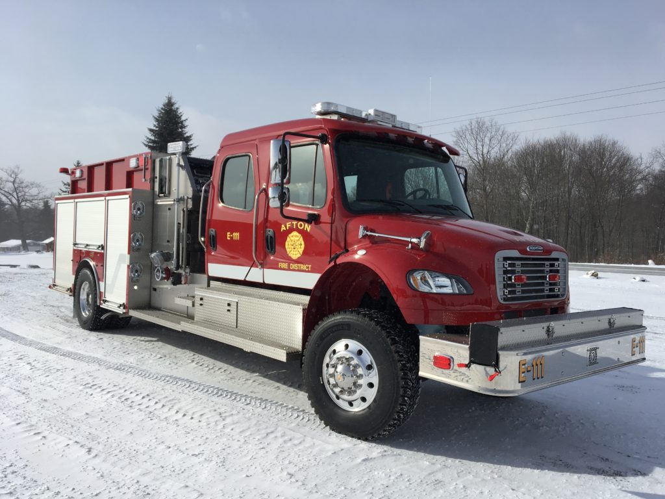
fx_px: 557
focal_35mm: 29
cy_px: 250
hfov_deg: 61.7
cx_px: 332
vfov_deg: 48.2
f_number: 2.2
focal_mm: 4.15
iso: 25
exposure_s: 1/3205
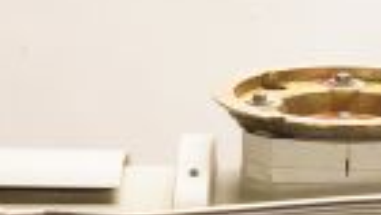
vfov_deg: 5.4
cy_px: 350
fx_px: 2265
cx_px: 370
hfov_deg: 9.6
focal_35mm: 224
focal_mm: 50
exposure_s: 1/160
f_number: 16
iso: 320
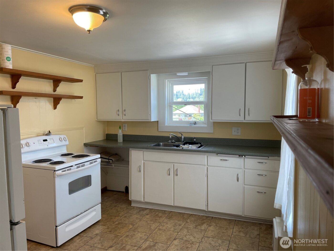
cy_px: 126
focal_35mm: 26
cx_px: 167
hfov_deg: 67.3
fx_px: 251
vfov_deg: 53.1
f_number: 1.6
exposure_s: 1/120
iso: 80
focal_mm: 4.2
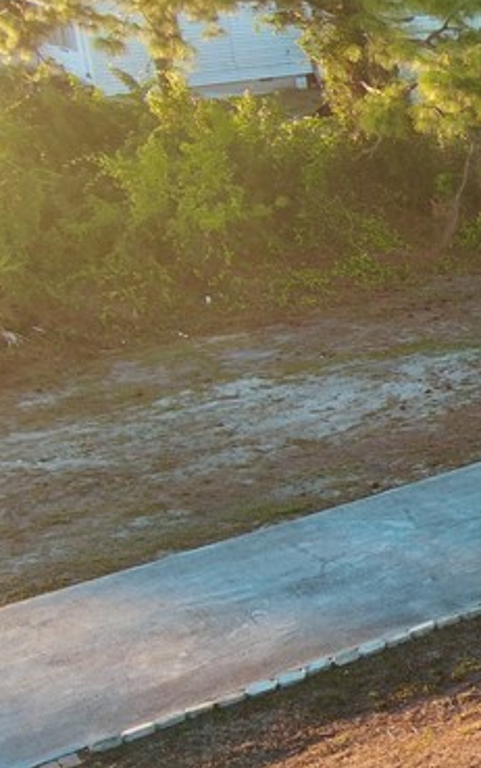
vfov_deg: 23.8
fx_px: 1823
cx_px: 1116
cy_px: 364
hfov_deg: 12.3
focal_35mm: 87
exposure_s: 1/154
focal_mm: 10.57
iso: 100
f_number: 2.8
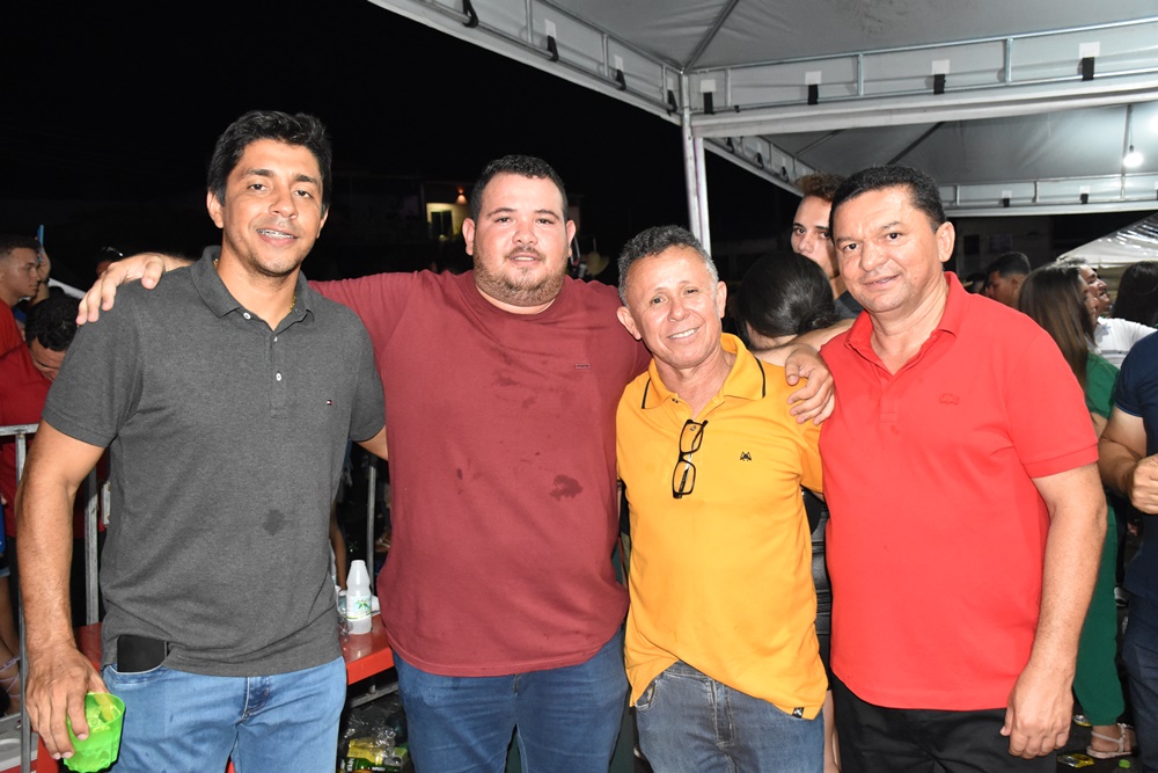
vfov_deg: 40.0
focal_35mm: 33
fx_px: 1062
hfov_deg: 57.2
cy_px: 386
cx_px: 579
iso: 2500
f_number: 4.5
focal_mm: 22
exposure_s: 1/100
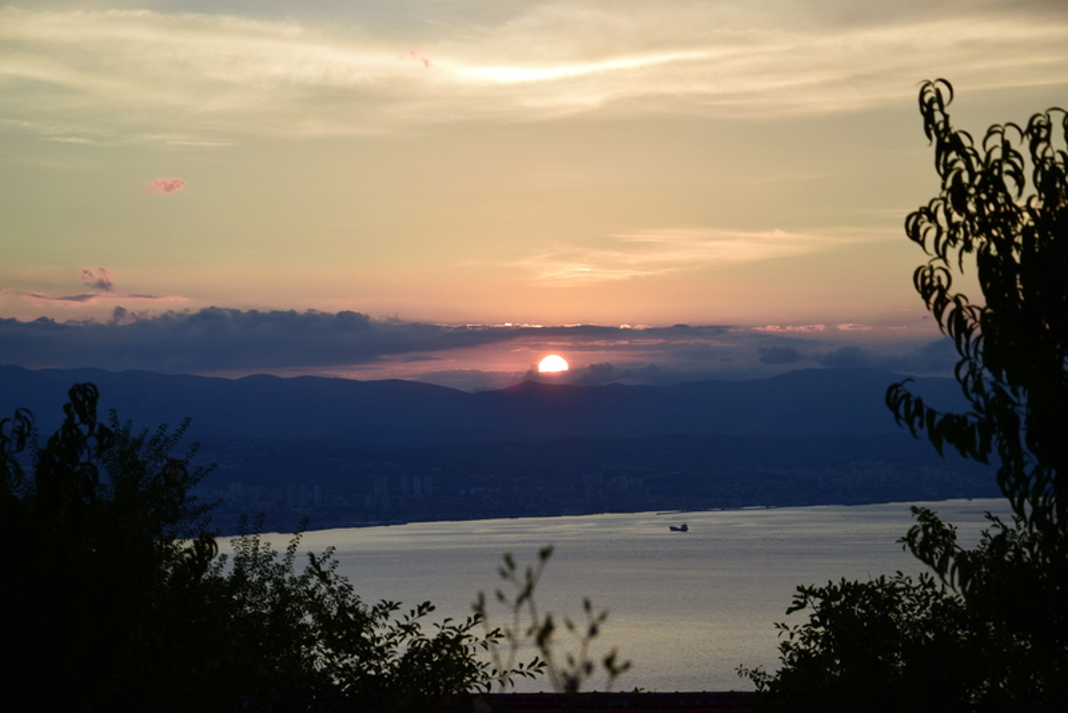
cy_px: 356
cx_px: 534
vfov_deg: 13.8
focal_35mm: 99
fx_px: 2938
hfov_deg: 20.6
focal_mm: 66
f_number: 7.1
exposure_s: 1/320
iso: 200
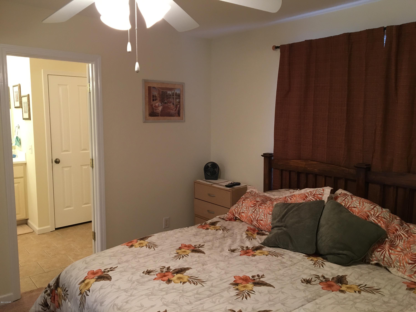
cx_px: 208
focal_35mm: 29
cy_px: 156
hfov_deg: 61.7
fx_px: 349
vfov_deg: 48.2
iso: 100
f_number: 2.2
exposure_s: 1/30
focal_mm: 4.15
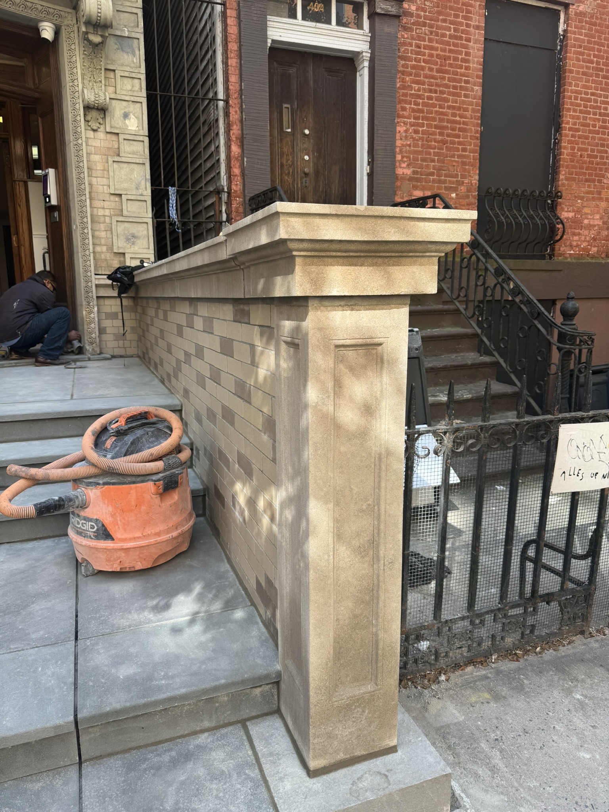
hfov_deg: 56.8
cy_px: 406
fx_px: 563
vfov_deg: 71.6
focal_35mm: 24
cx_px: 304
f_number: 1.78
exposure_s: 1/347
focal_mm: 6.76
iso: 80
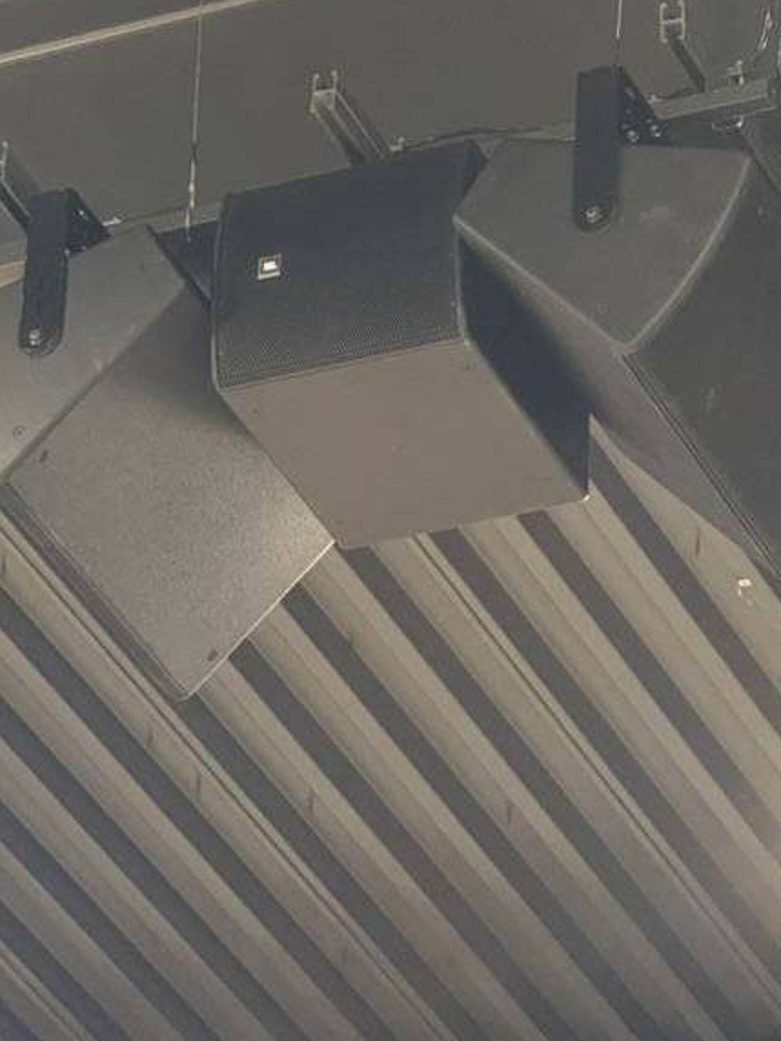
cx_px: 377
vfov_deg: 9.2
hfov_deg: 6.9
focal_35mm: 215
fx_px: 6468
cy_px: 122
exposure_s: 1/60
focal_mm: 15.66
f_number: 2.8
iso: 400
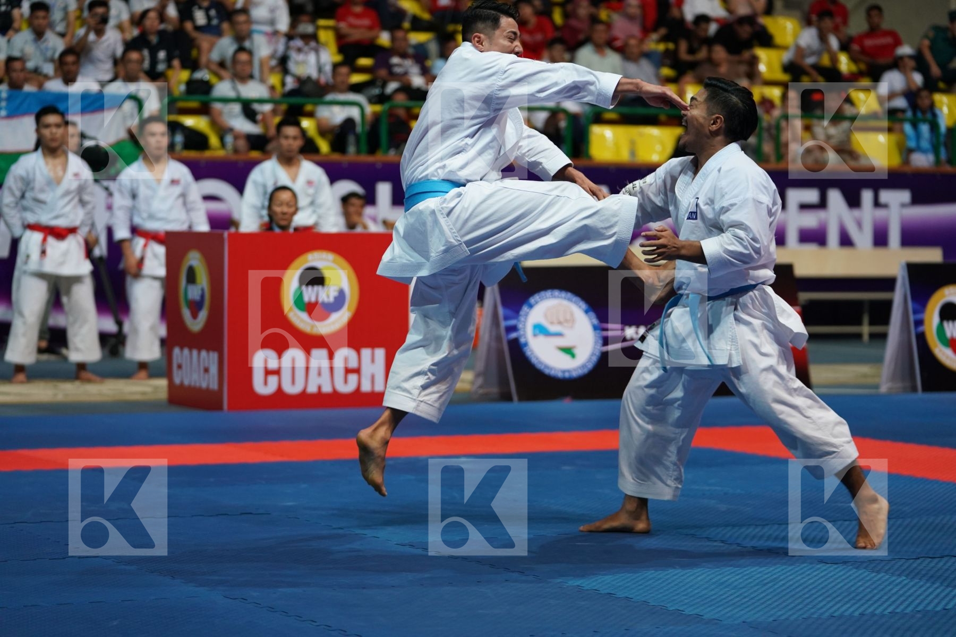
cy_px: 318
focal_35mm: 105
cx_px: 478
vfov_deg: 13.0
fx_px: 2788
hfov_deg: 19.5
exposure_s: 1/500
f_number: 2.8
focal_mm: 105
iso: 2000
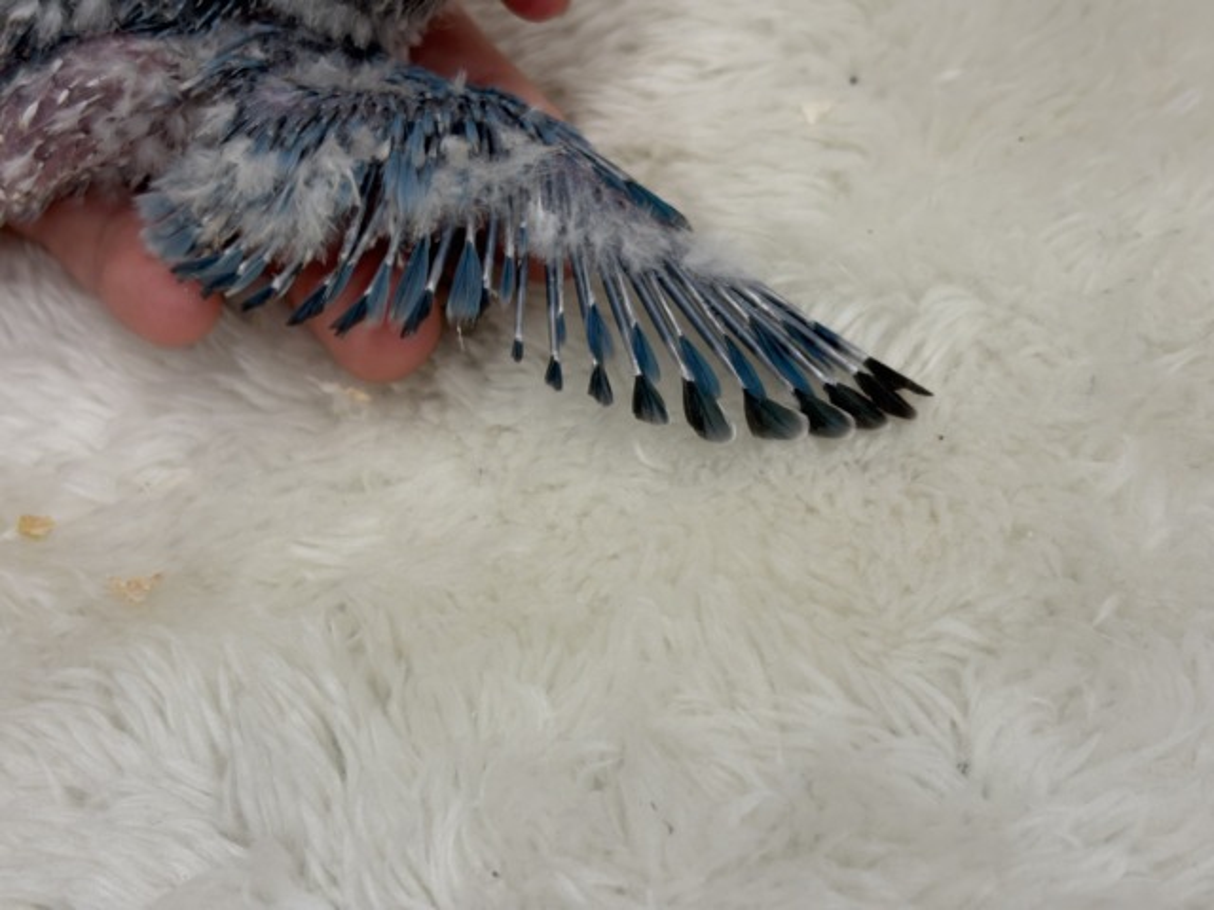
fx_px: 1824
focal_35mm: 52
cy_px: 455
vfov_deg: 28.0
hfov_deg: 36.8
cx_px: 607
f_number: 1.6
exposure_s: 1/100
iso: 64
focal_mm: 5.96
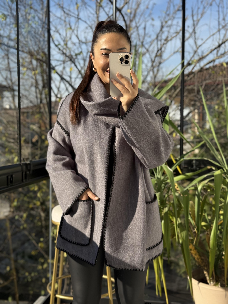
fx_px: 422
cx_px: 114
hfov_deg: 30.3
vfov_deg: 39.7
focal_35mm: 48
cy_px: 152
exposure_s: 1/1575
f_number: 1.78
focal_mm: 6.76
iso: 64
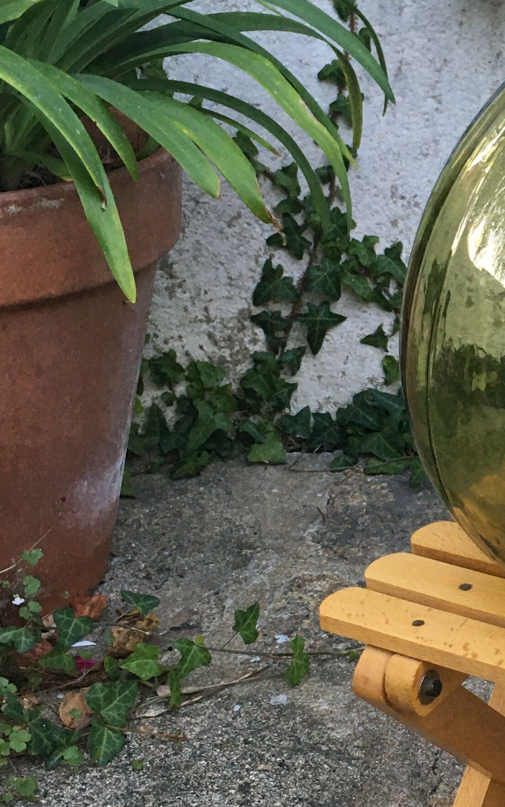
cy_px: 441
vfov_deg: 29.4
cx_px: 592
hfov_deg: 17.8
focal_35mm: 70
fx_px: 1541
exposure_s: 1/33
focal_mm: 4.15
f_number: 2.2
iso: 50
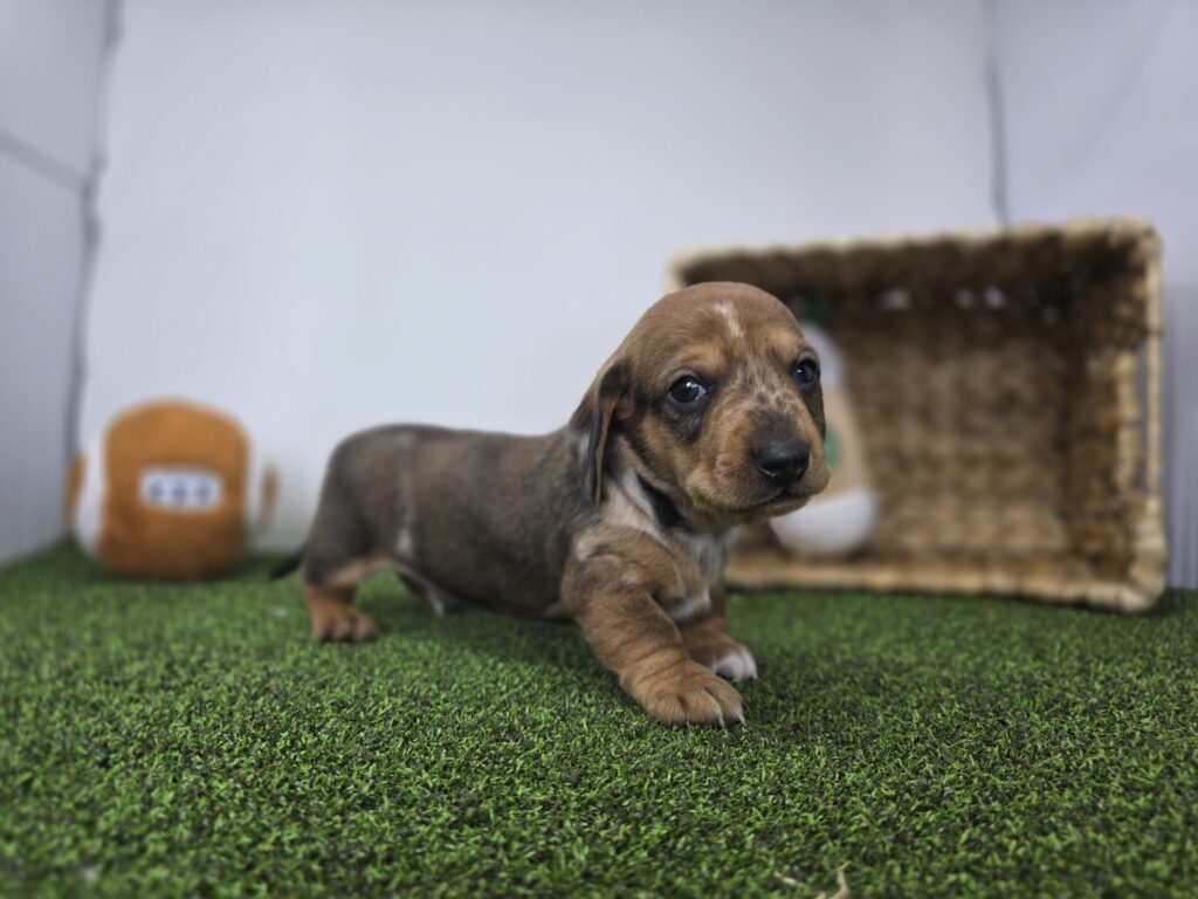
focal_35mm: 23
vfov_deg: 58.9
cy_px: 450
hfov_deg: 73.9
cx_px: 599
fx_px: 796
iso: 32
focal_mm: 6.3
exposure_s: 1/120
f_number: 1.7
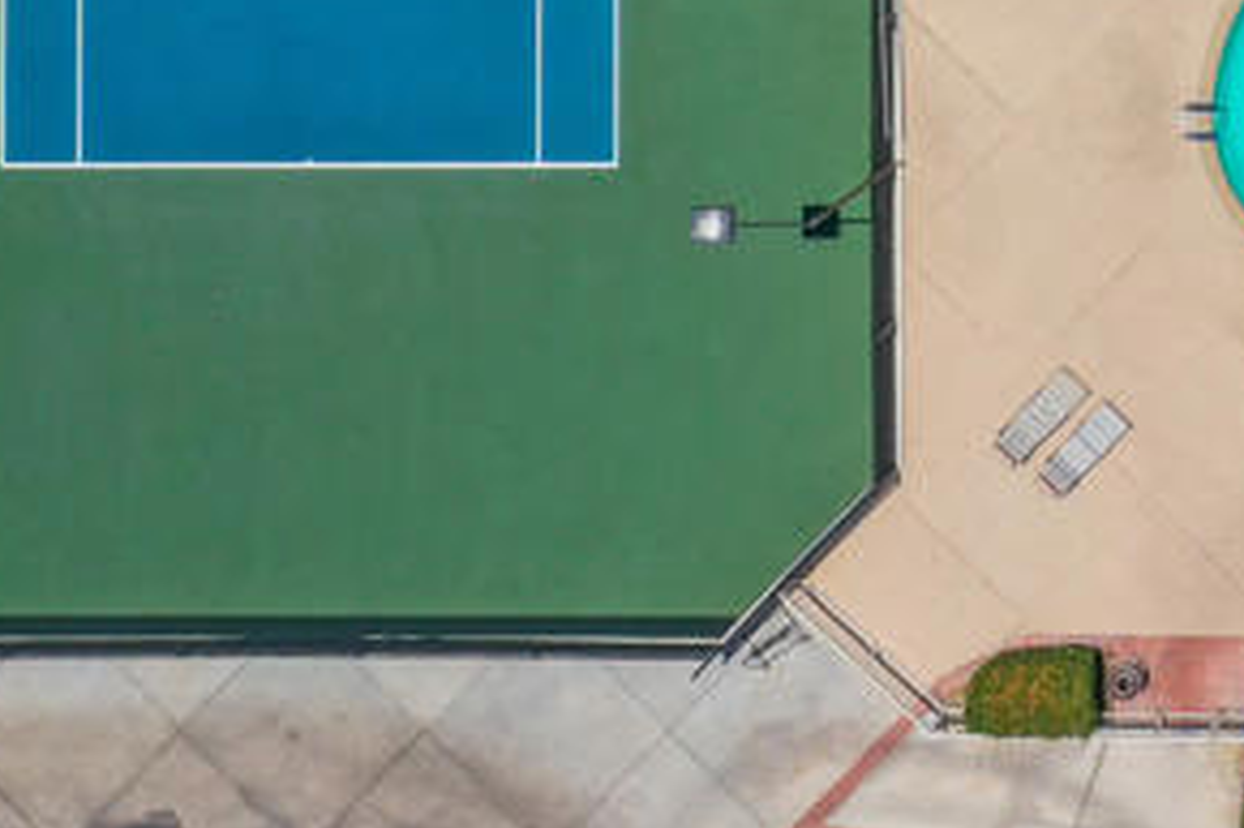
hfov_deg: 19.0
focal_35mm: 99
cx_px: 1652
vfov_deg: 12.9
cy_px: -478
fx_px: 3419
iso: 100
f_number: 6.3
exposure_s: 1/640
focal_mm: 10.26
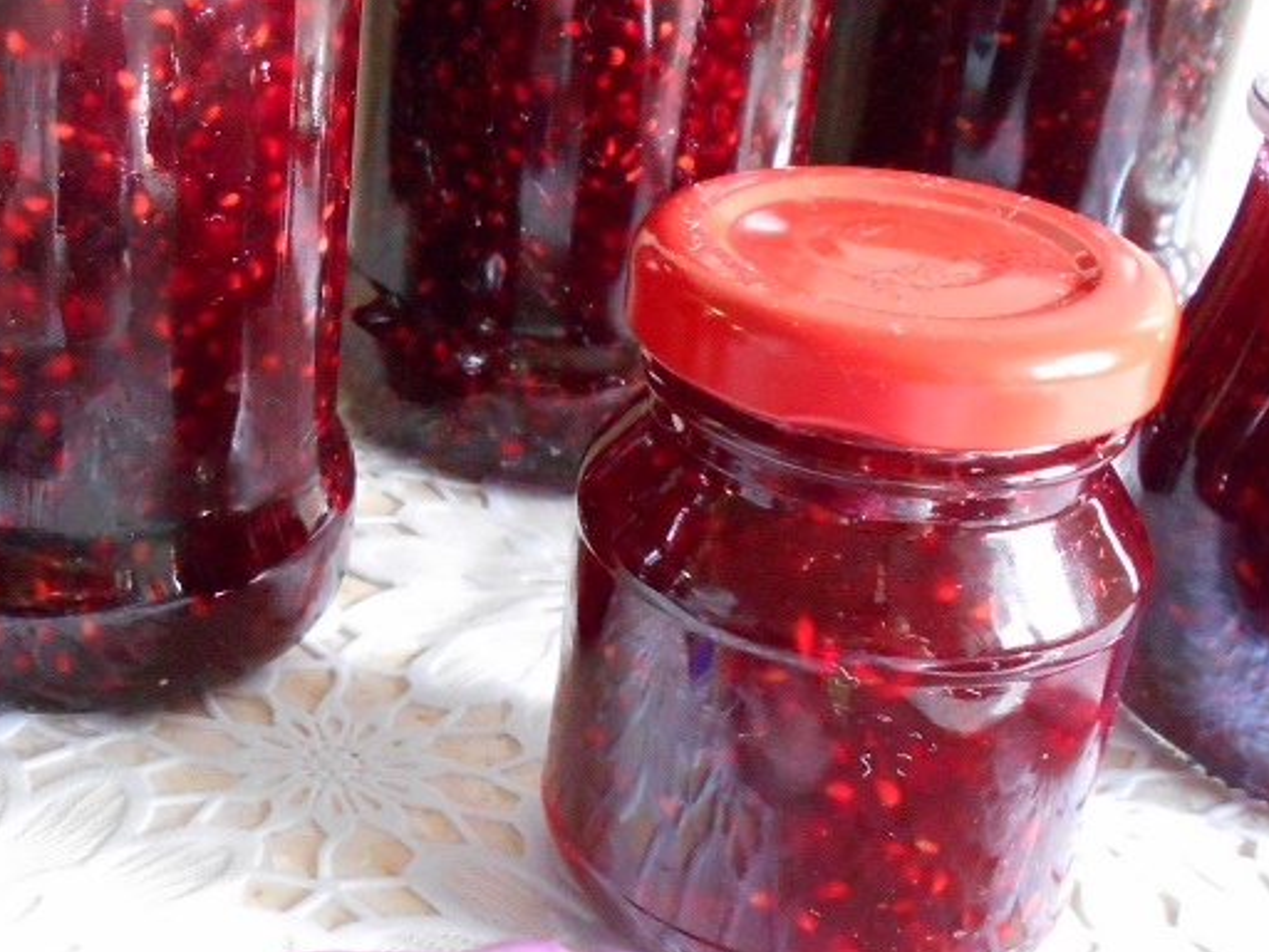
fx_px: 1906
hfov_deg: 35.7
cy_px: 407
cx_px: 263
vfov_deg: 28.0
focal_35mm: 52
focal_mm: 4.6
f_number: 3.2
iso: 800
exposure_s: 1/25
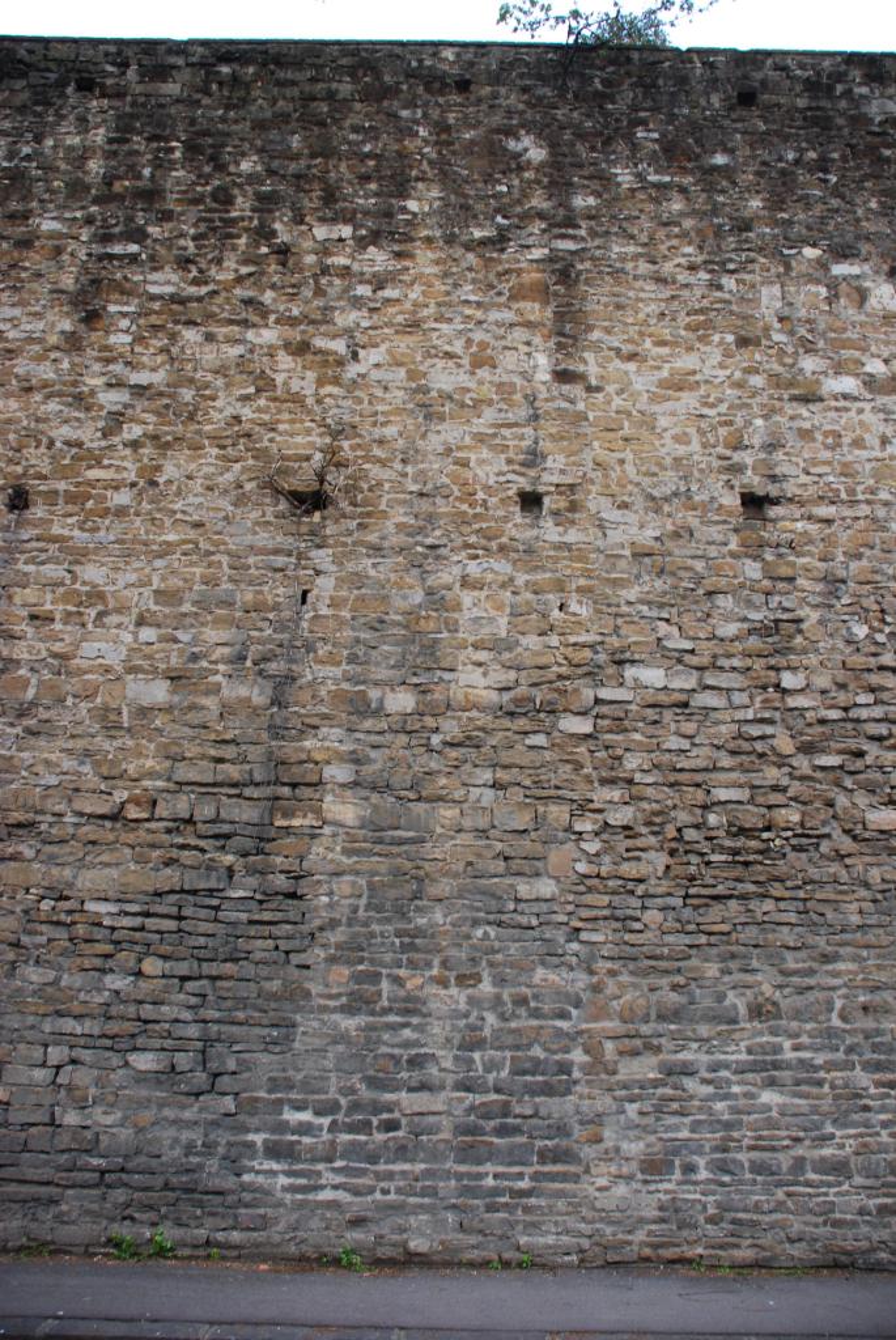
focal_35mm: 30
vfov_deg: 61.9
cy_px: 670
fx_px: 1117
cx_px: 448
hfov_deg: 43.7
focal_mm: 20
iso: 400
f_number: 3.8
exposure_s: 1/40
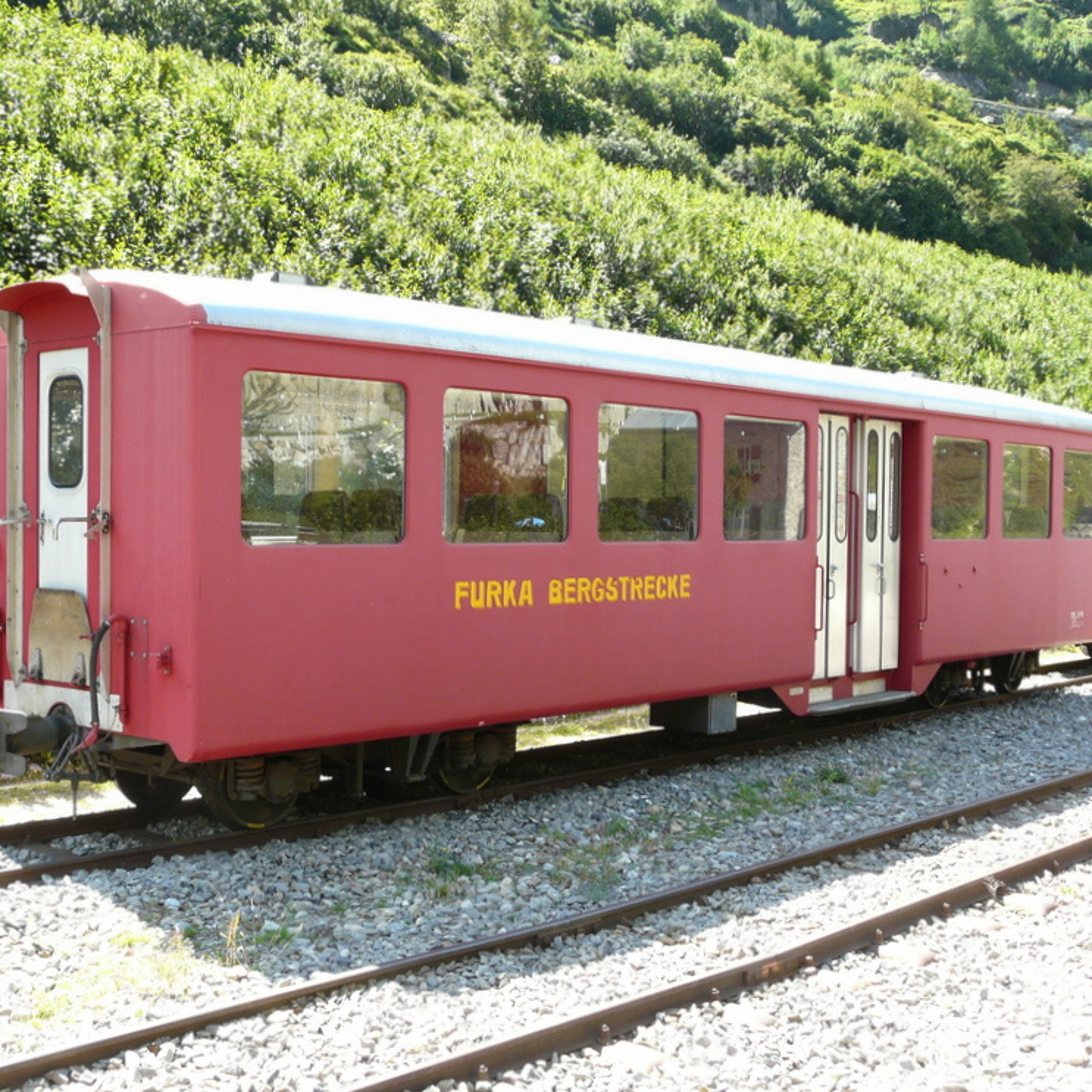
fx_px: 1570
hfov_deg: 38.3
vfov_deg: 38.3
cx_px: 531
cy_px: 548
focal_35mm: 44
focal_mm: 6
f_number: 3.6
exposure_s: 1/100
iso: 100
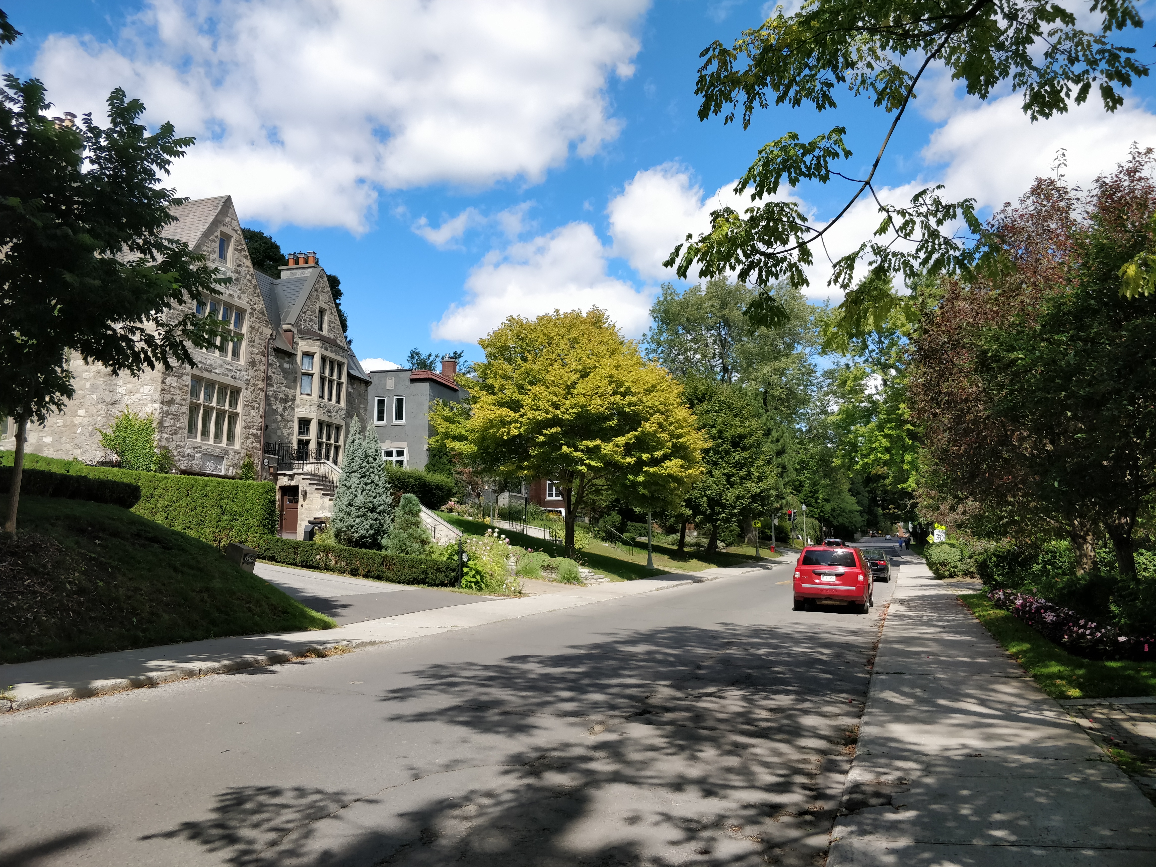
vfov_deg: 56.8
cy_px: 434
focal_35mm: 24
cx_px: 578
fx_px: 801
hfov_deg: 71.6
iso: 200
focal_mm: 4.1
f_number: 1.7
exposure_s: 1/1666
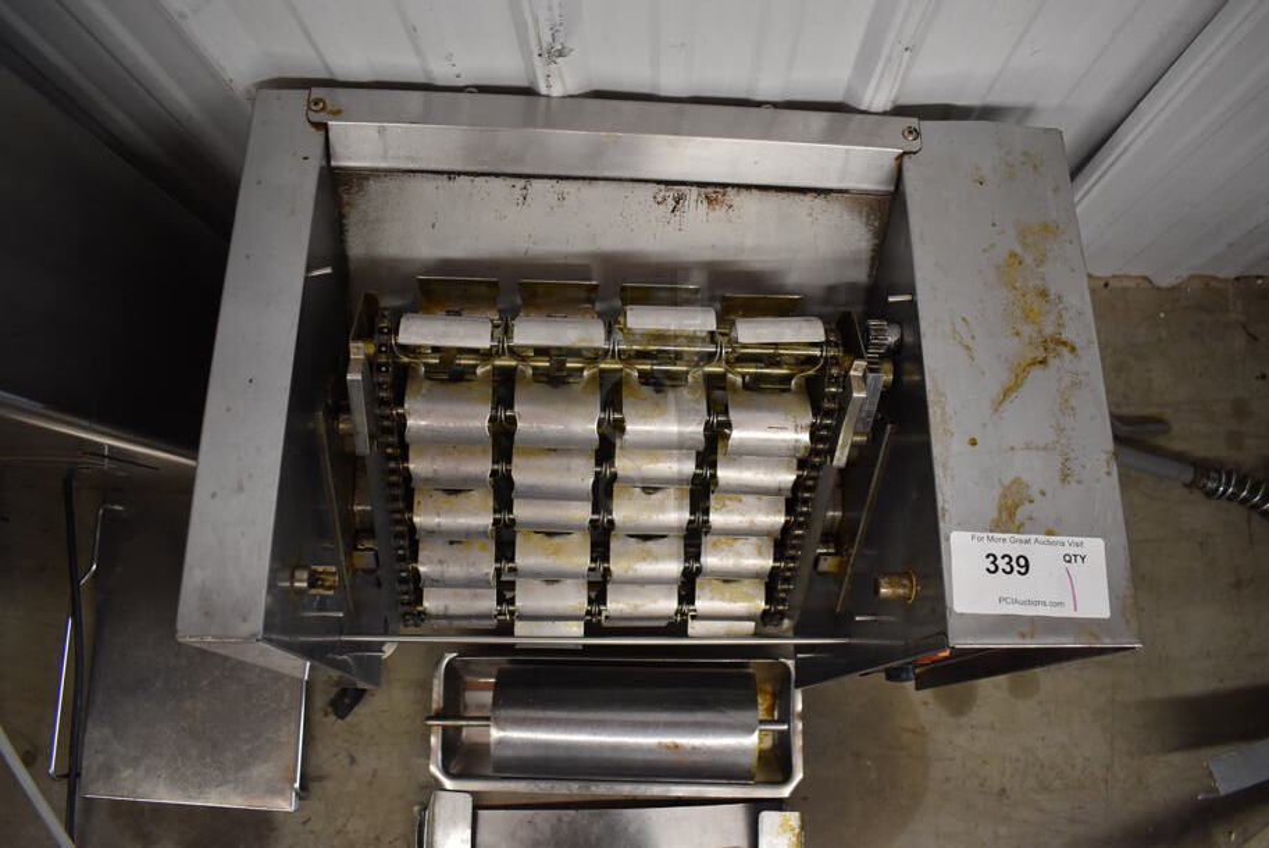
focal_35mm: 27
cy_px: 424
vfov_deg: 48.0
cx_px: 634
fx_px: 952
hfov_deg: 67.3
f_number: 3.5
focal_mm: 18
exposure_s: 1/125
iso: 1250
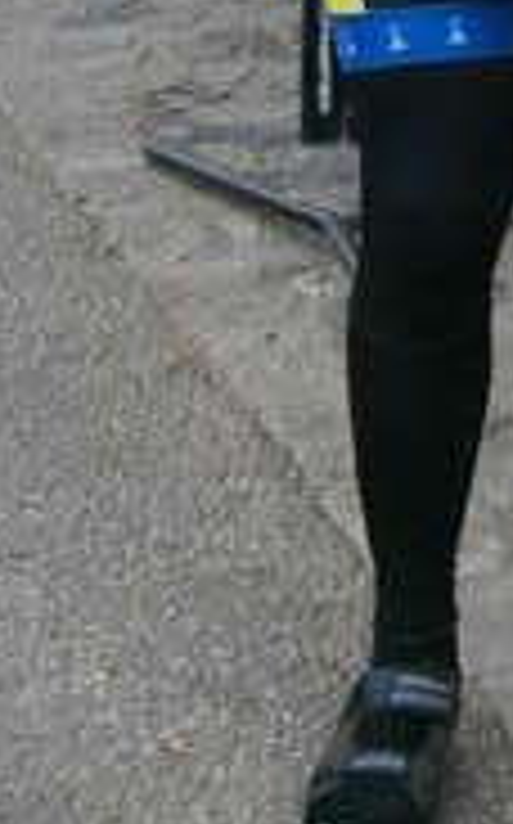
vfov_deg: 15.9
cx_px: 918
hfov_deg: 9.9
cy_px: -225
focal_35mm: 125
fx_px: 2803
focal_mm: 6.4
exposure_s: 1/500
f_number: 3.1
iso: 160
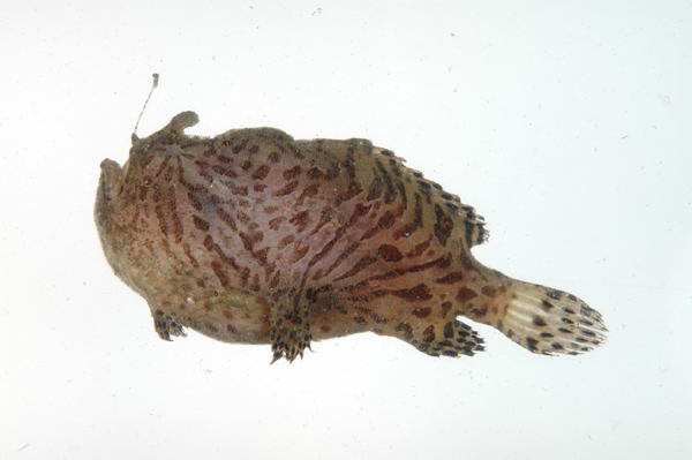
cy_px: 230
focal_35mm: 112
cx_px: 346
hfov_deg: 18.2
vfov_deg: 12.2
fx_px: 2161
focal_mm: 75
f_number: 8
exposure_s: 1/25
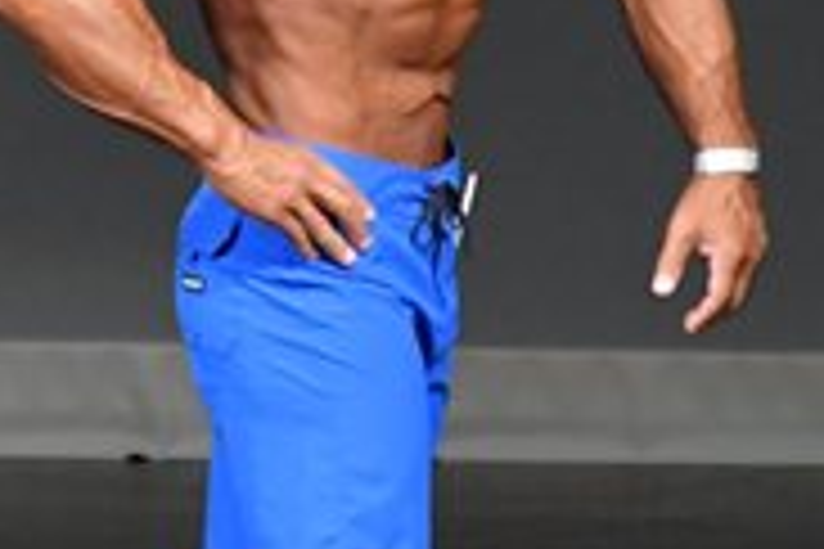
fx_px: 29135
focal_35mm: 1273
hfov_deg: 1.6
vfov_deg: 1.1
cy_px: 270
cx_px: 155
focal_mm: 200
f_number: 5.6
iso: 4000
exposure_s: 1/400
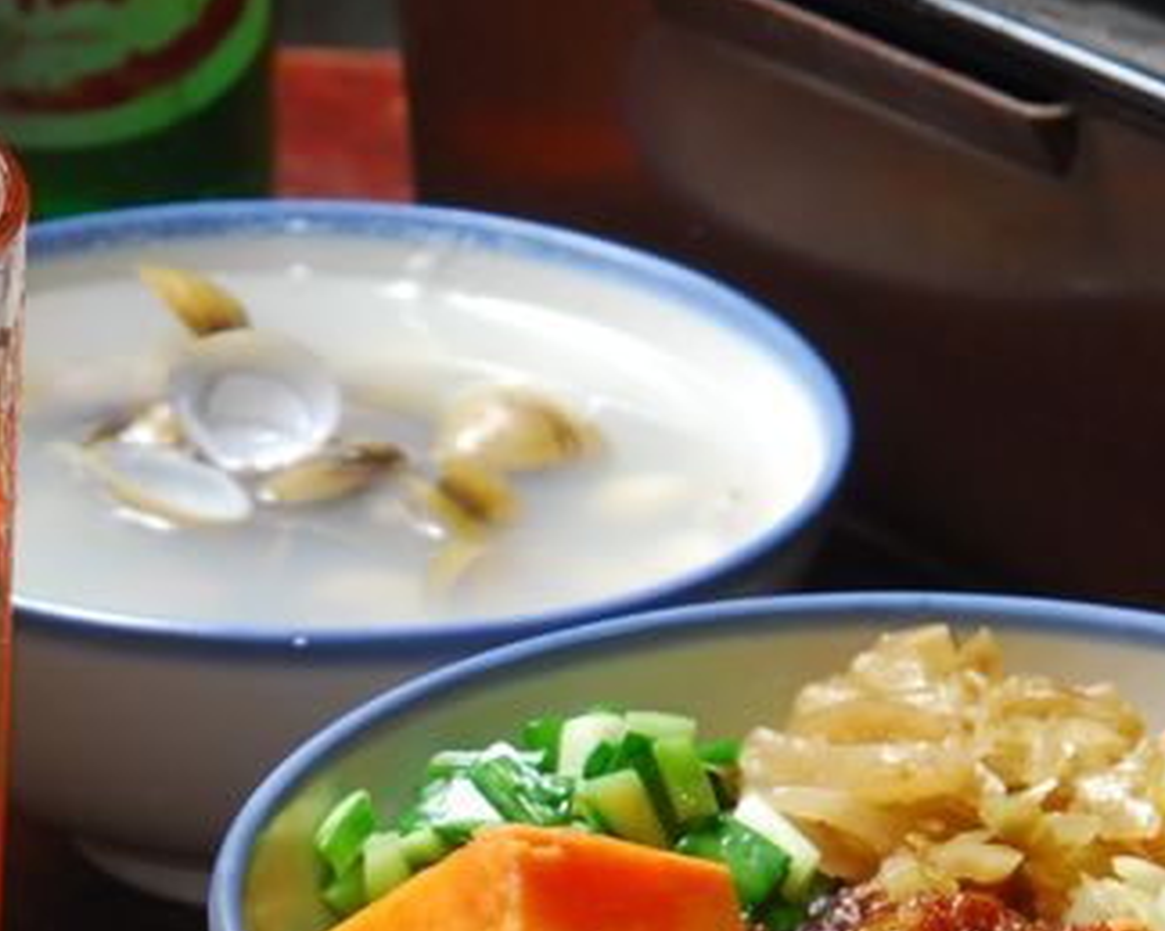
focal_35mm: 348
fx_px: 11995
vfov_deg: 4.4
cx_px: 212
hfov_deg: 5.6
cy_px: 839
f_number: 10
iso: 200
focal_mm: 80
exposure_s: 1/40
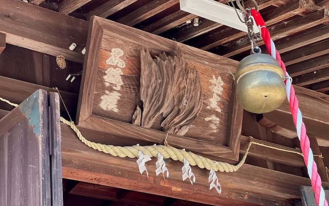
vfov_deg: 15.9
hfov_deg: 25.2
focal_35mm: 82
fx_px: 735
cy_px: 93
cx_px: 164
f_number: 2.8
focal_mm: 9
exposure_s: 1/121
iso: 200
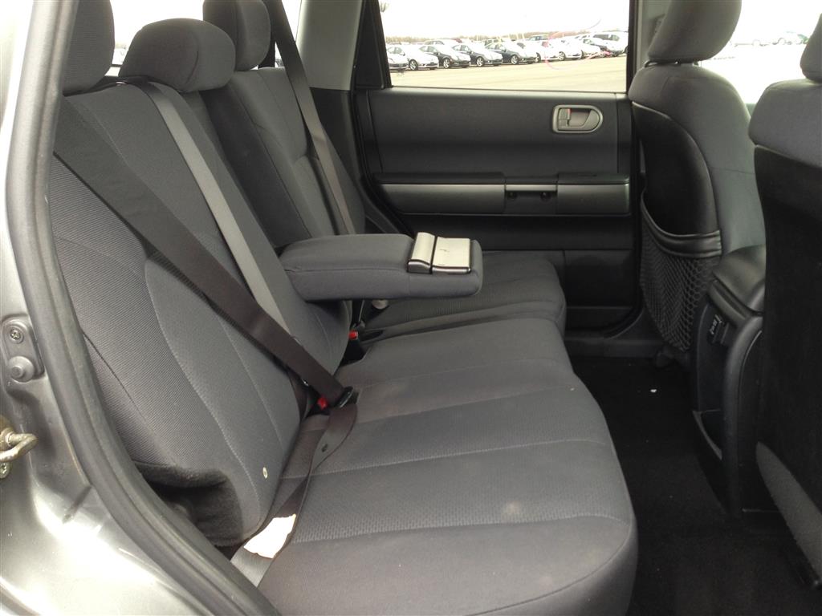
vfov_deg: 42.9
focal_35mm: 33
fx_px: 784
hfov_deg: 55.4
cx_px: 411
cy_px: 308
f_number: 2.4
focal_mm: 4.13
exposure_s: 1/40
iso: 50
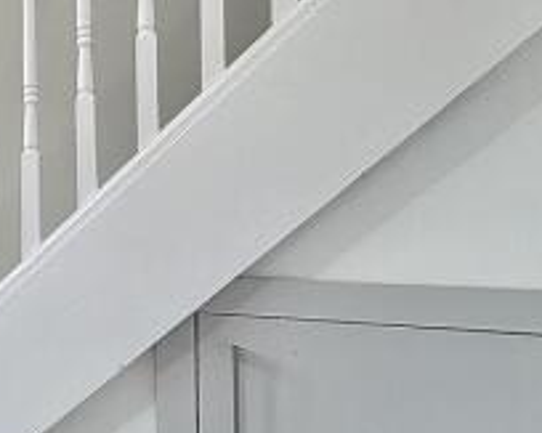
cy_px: 195
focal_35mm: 39
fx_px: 625
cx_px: -161
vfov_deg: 38.2
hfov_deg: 33.9
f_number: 2.2
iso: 100
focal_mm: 2.22
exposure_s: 1/100
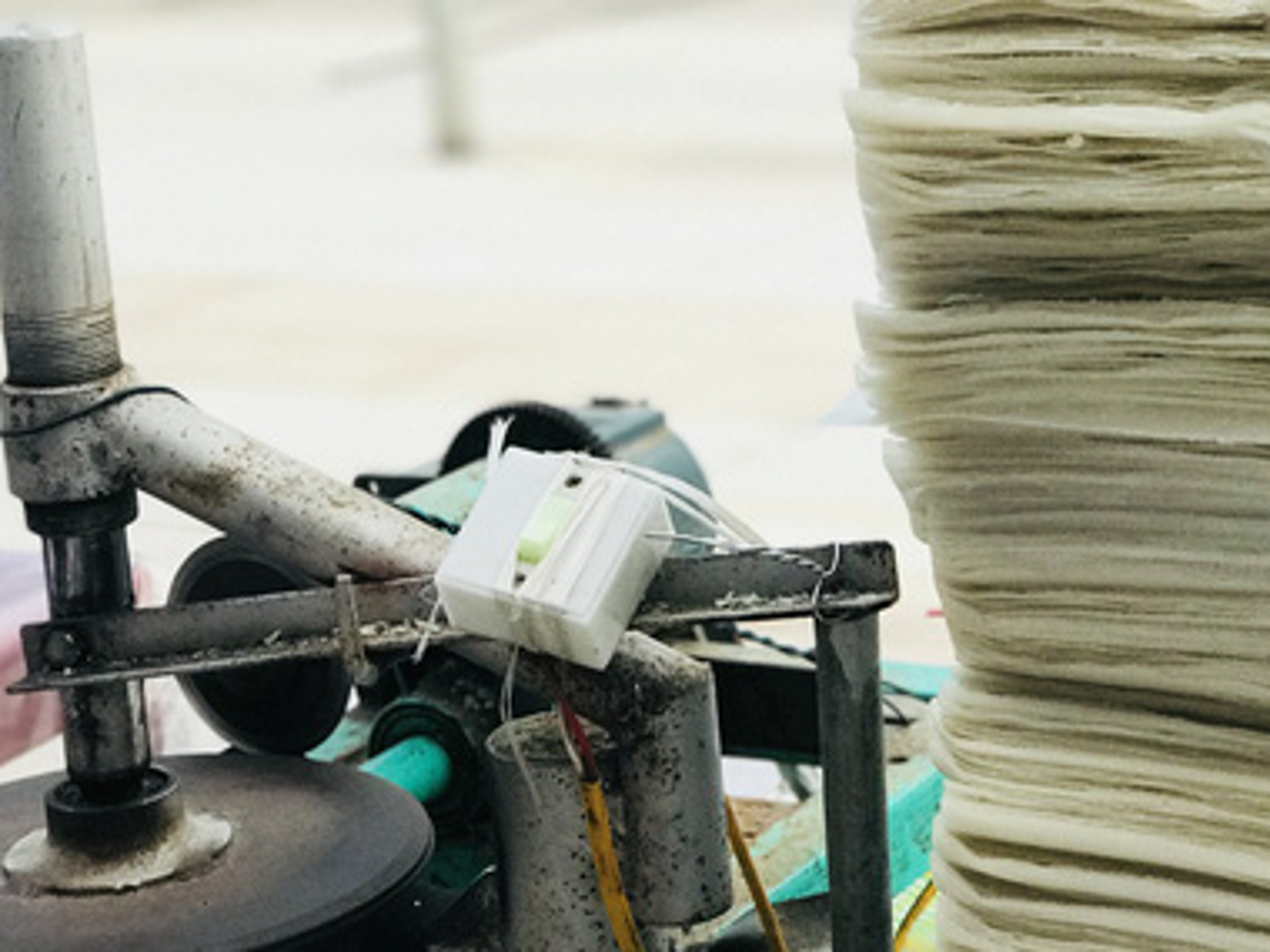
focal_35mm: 96
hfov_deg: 20.4
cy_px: 160
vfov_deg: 15.3
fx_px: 3522
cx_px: 732
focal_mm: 6.6
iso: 80
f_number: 2.8
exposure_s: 1/50
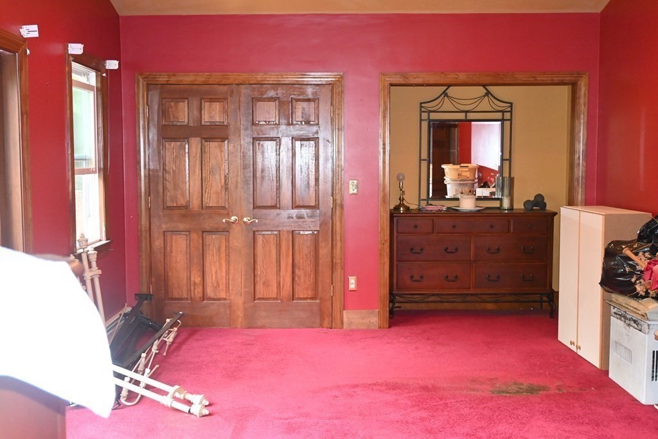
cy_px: 220
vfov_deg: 33.6
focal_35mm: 40
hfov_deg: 48.7
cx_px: 329
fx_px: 727
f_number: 4.5
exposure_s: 1/60
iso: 2500
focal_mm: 26.5
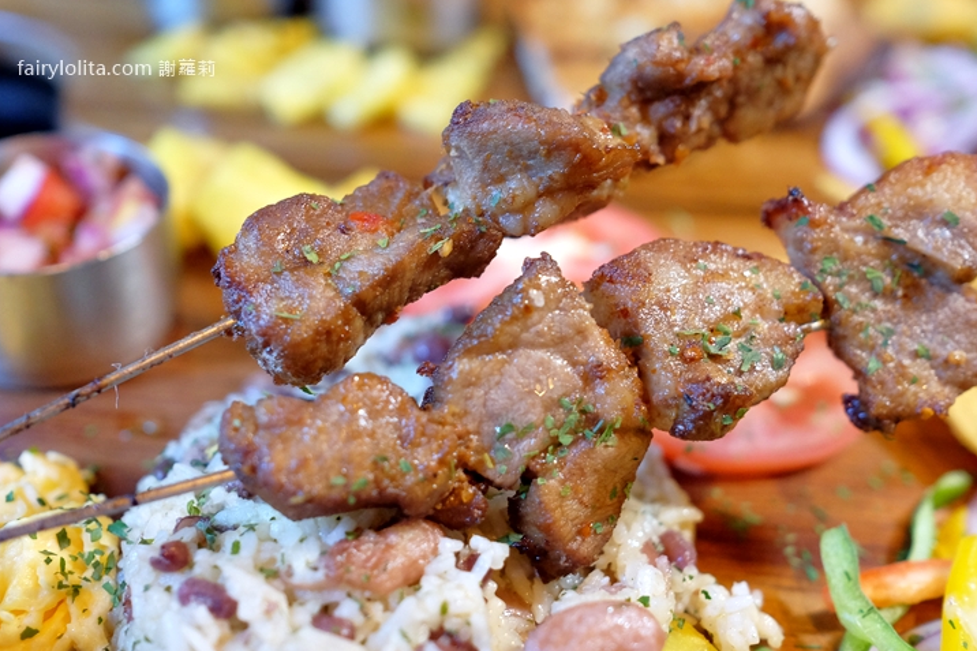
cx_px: 495
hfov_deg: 44.5
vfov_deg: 30.5
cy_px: 364
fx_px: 1194
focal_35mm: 44
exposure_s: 1/90
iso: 2000
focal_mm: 23
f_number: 2.5
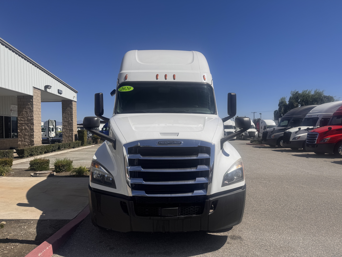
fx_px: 237
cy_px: 128
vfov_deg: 56.8
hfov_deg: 71.6
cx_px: 171
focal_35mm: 24
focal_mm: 6.76
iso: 80
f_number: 1.78
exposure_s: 1/7937
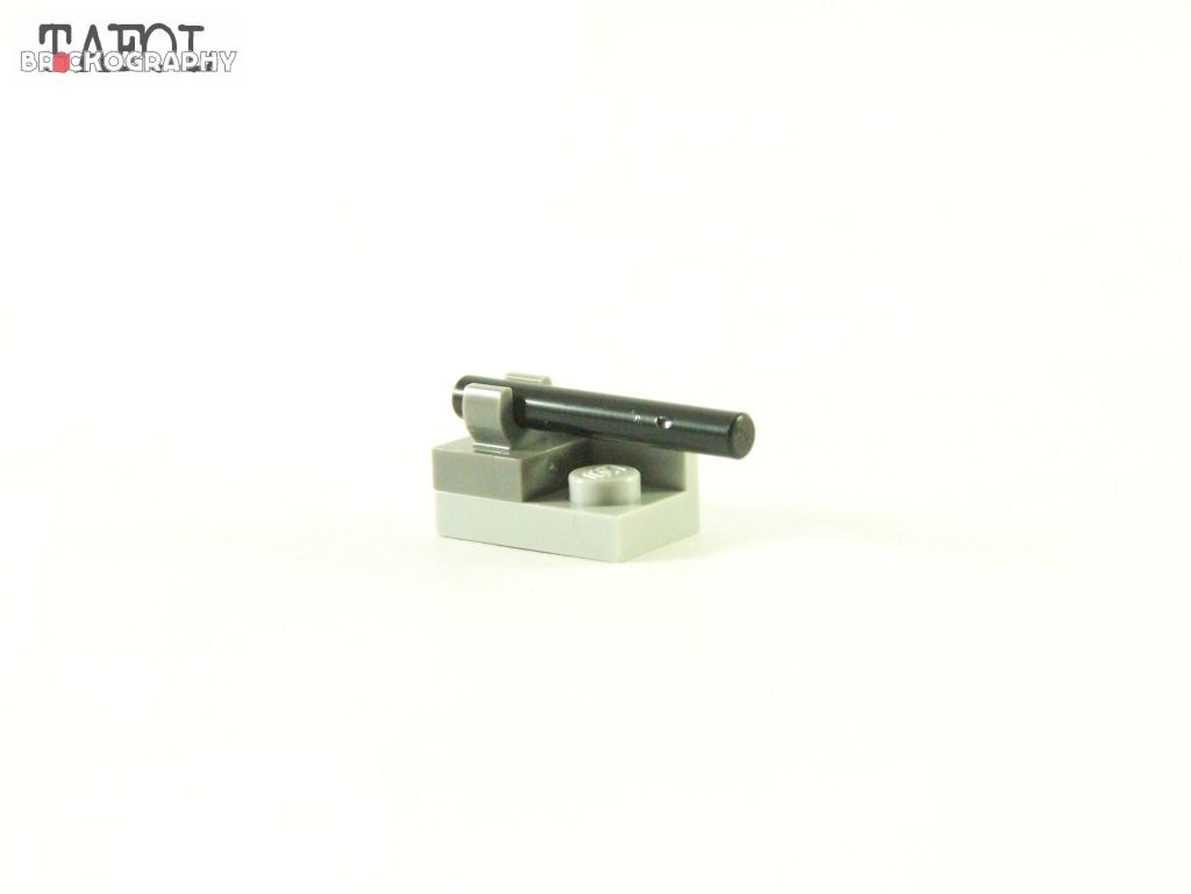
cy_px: 447
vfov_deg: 12.7
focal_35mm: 117
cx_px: 596
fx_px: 4026
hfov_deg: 16.8
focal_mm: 19.4
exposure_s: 1/60
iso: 400
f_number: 3.6
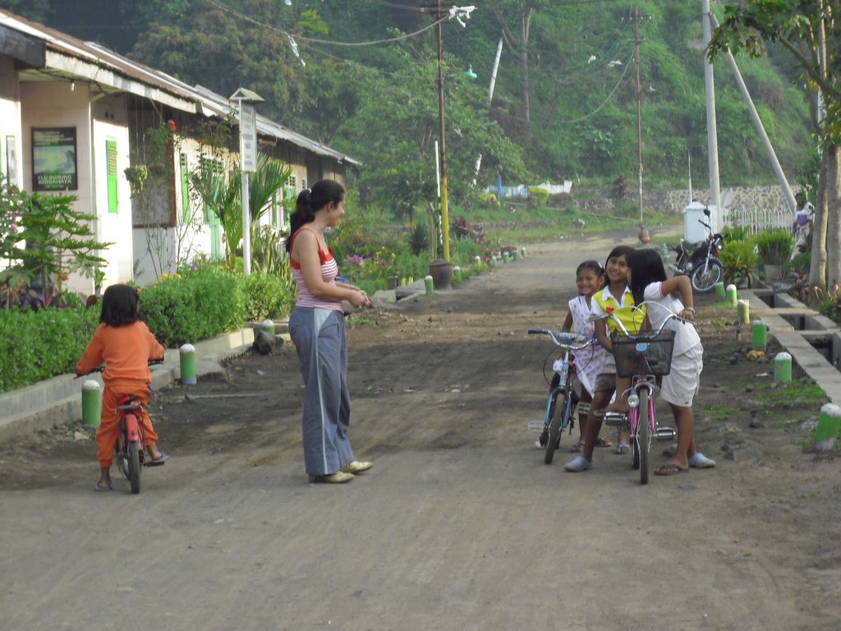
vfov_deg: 13.1
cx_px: 420
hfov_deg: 17.4
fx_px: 2745
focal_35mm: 113
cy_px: 316
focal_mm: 18.6
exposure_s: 1/100
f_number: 5.2
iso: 100
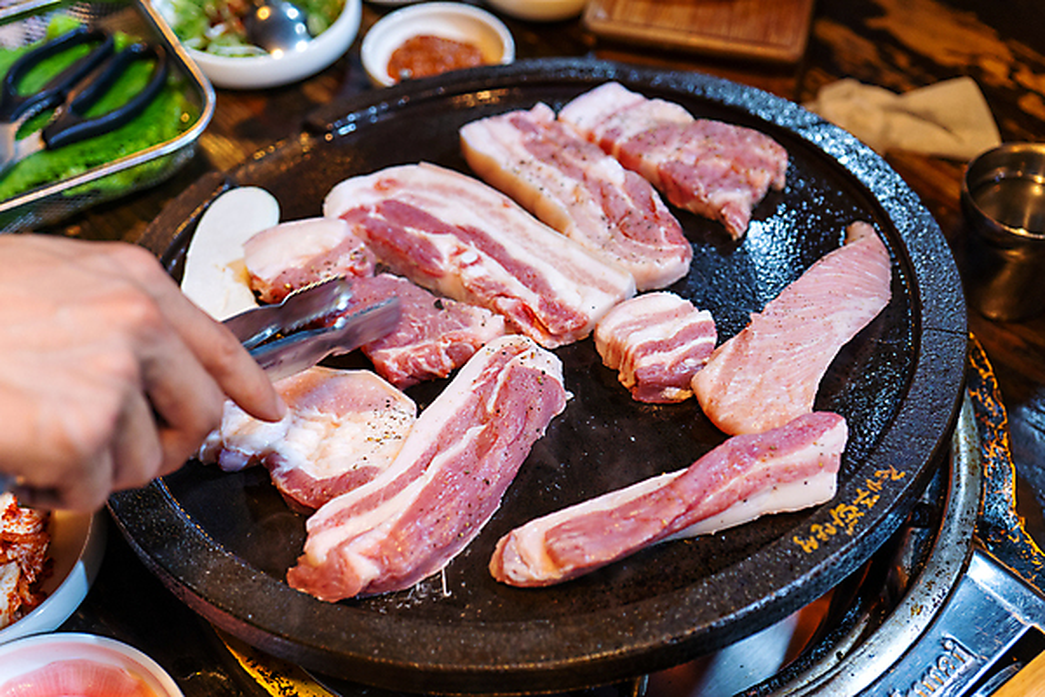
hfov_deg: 39.6
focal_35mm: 50
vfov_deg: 27.0
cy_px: 348
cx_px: 522
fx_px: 1451
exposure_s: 1/100
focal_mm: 50
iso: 800
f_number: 3.5
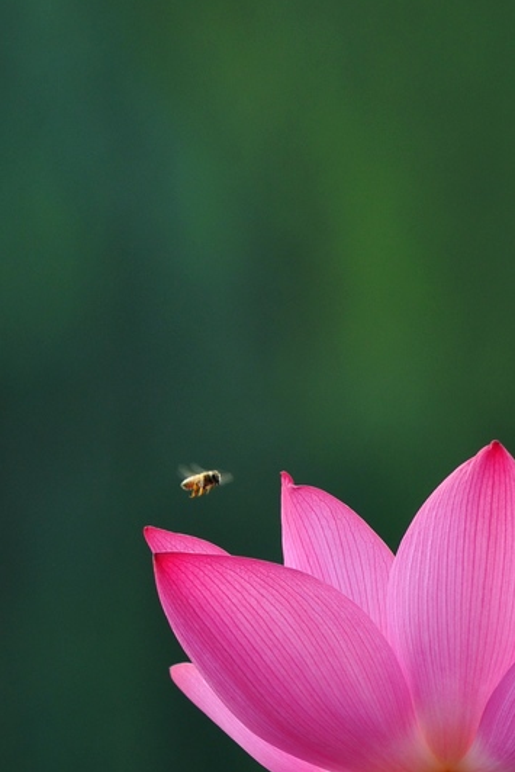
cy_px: 874
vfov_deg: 2.7
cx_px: 531
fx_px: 16361
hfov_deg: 1.8
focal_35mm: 763
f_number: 5
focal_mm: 200
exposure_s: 1/160
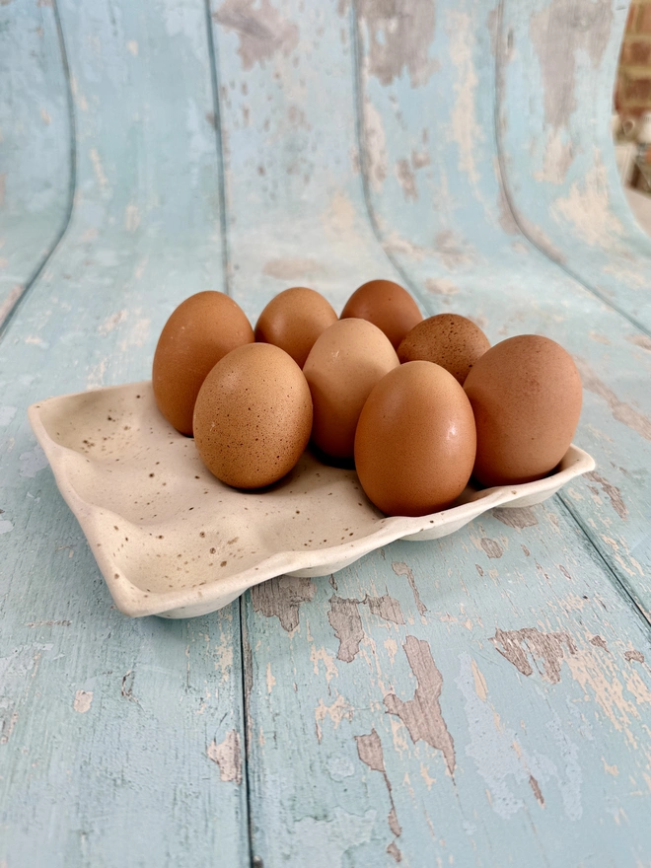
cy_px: 434
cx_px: 326
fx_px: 602
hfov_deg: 56.8
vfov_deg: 71.6
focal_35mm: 24
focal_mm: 6.76
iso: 64
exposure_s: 1/152
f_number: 1.78
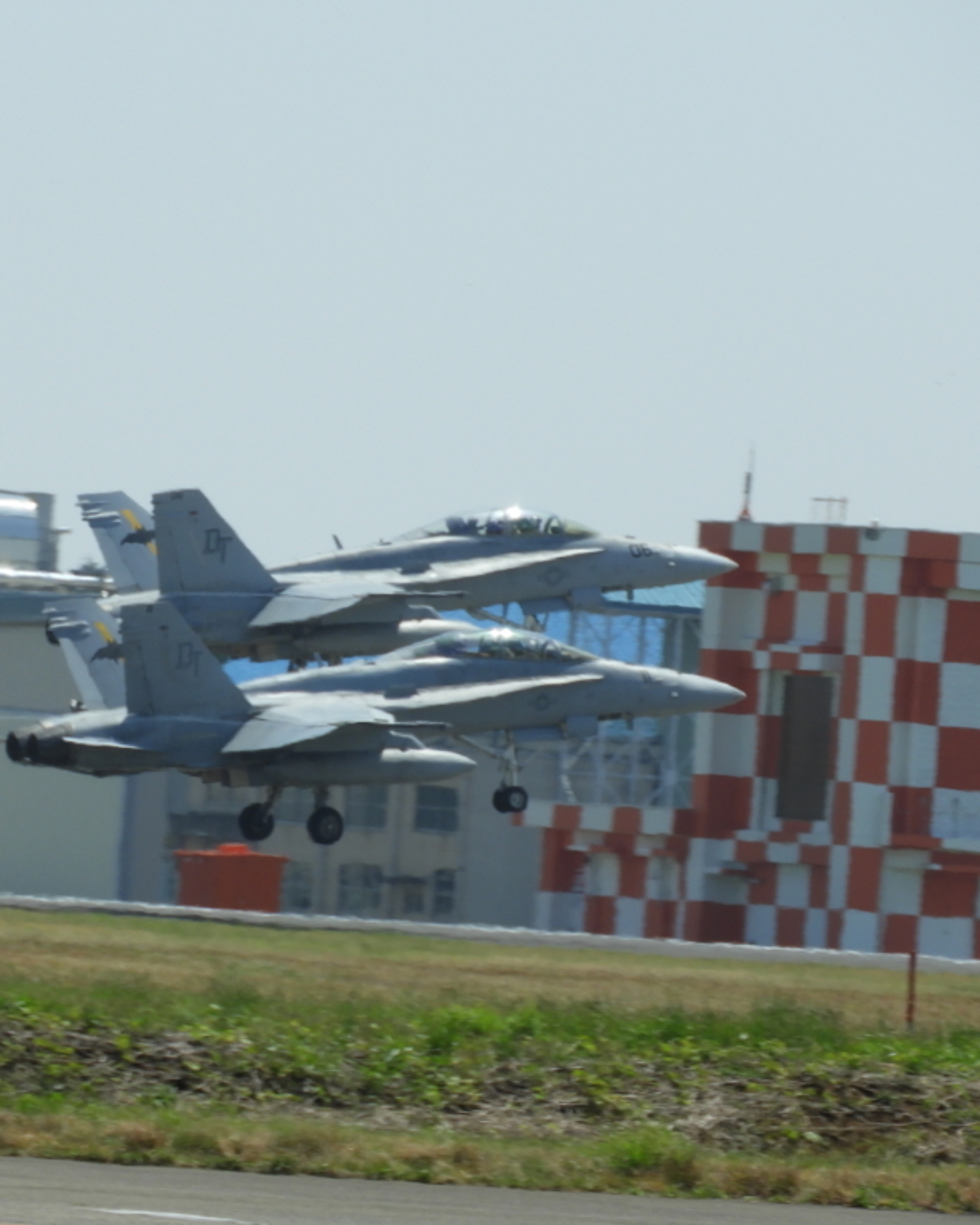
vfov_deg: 3.3
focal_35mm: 588
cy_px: 612
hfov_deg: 2.6
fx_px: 21318
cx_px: 312
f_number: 5.6
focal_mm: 80.6
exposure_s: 1/800
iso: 100
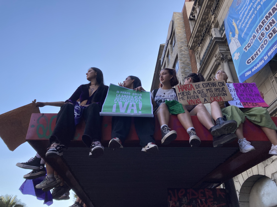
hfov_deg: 63.4
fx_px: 224
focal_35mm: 28
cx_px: 138
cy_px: 104
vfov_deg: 49.7
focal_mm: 3.99
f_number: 1.8
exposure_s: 1/738
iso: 20
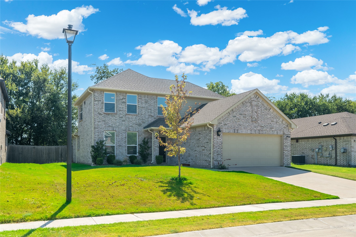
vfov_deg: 43.6
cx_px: 178
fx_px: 297
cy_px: 118
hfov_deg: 61.9
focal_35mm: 30
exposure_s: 1/500
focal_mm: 20.5
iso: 160
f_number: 9
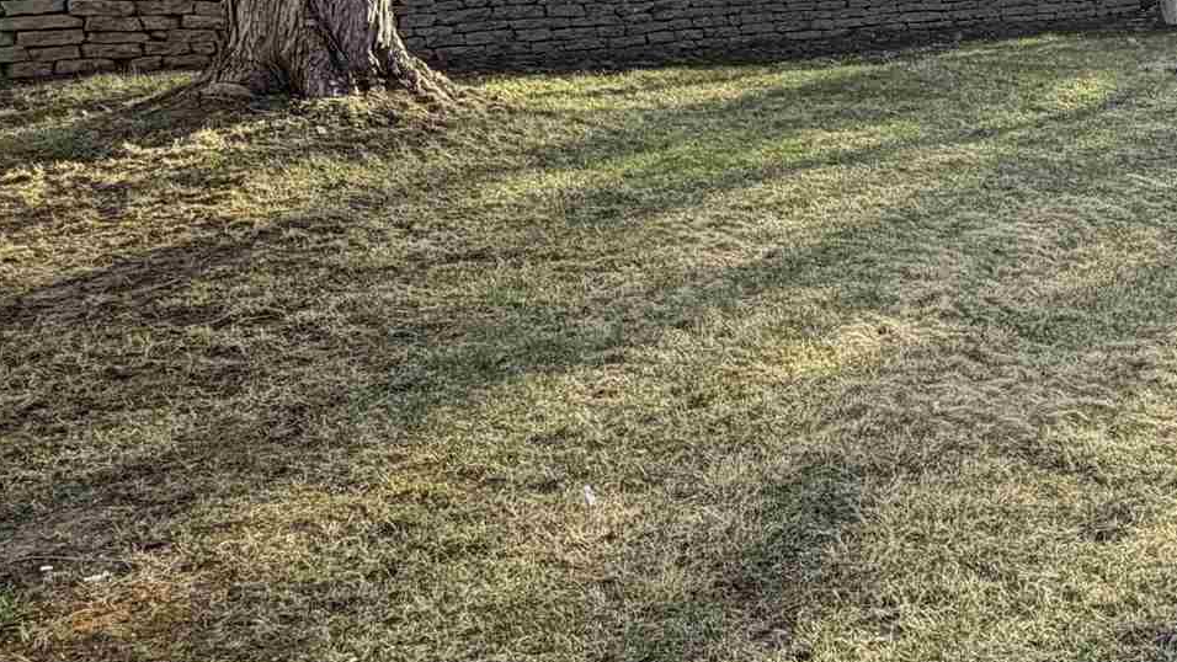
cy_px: 110
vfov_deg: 24.0
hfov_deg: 38.6
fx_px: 1529
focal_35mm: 49
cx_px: 1097
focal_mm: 2.22
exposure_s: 1/502
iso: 64
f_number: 2.2
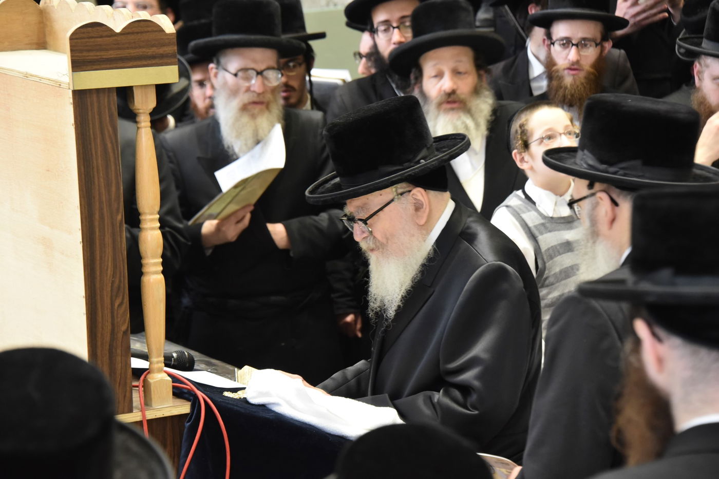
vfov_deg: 8.6
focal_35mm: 160
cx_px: 360
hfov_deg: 12.8
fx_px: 3195
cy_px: 240
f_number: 5.6
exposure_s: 1/50
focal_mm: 160
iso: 4000
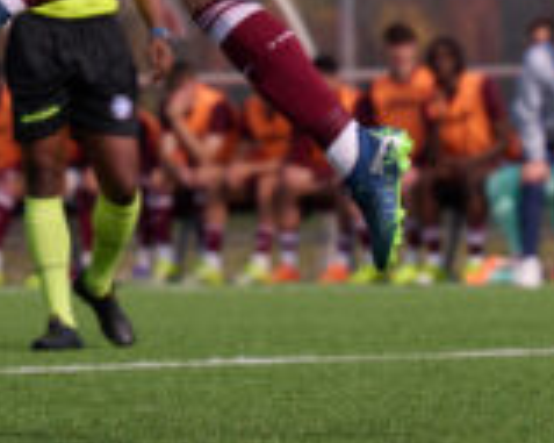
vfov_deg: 2.1
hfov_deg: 2.7
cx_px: 439
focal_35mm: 726
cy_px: -204
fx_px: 11896
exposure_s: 1/4000
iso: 125
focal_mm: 120
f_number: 2.8
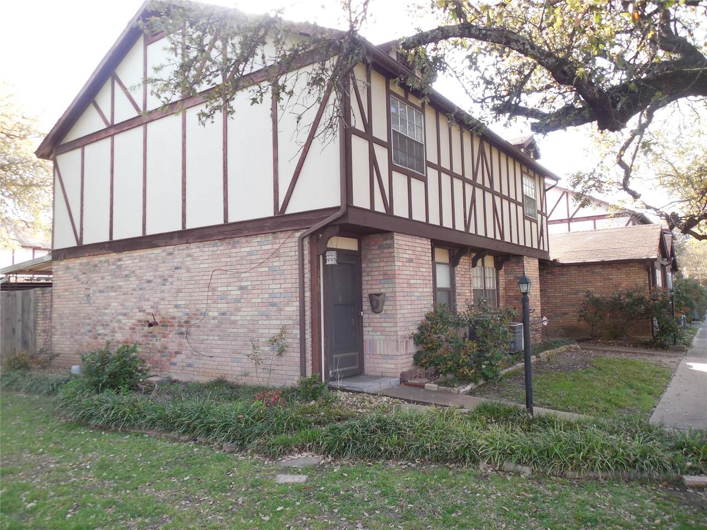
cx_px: 354
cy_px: 265
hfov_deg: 69.4
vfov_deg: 54.9
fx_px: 511
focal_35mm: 25
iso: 125
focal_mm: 4.5
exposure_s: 1/100
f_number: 3.3
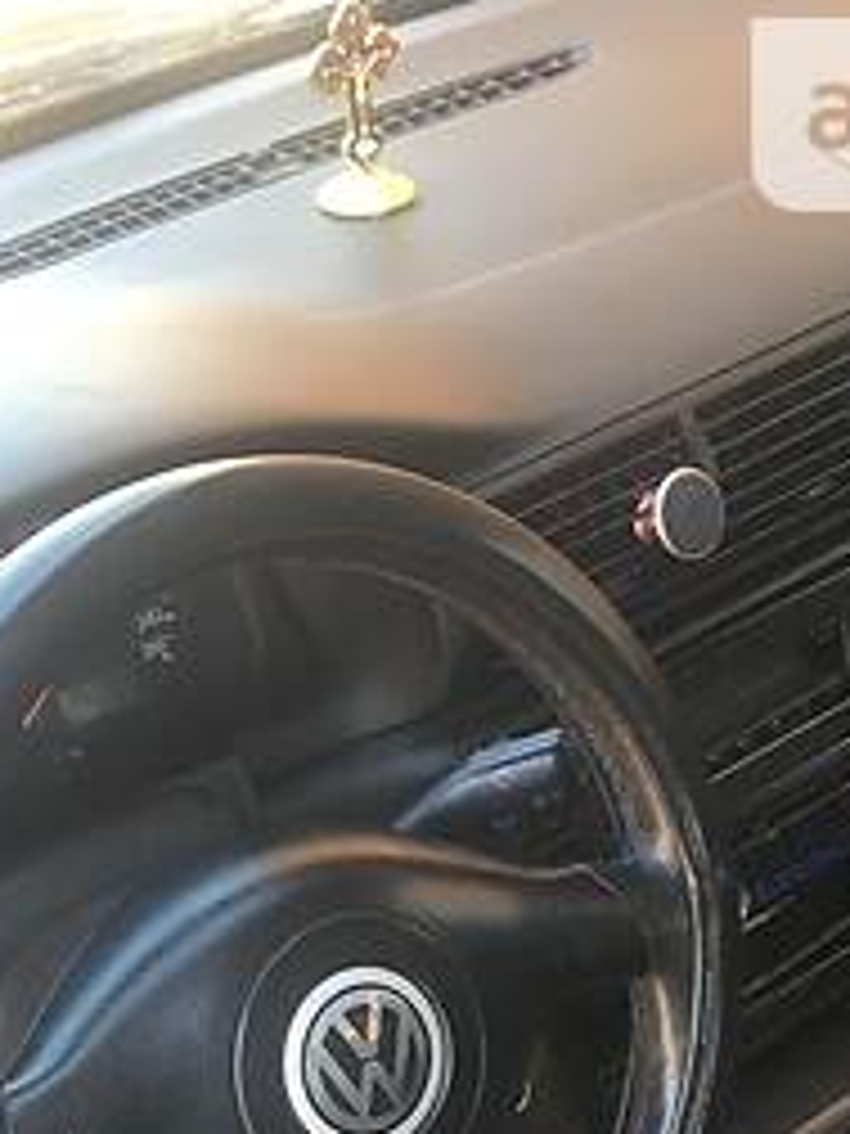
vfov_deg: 25.6
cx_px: 454
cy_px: 1314
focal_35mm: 69
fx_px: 2259
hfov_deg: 21.3
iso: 32
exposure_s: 1/33
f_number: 2.2
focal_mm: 4.2
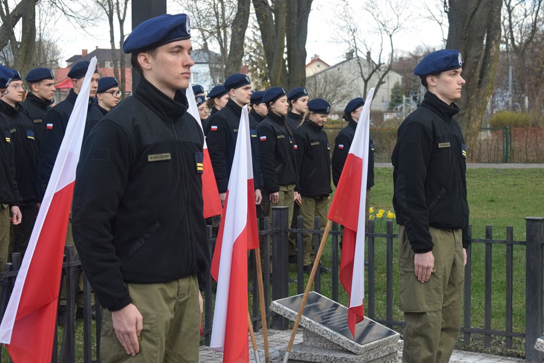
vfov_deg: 16.6
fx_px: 1247
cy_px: 182
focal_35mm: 82
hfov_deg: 24.6
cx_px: 272
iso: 400
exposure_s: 1/250
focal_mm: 55
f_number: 8
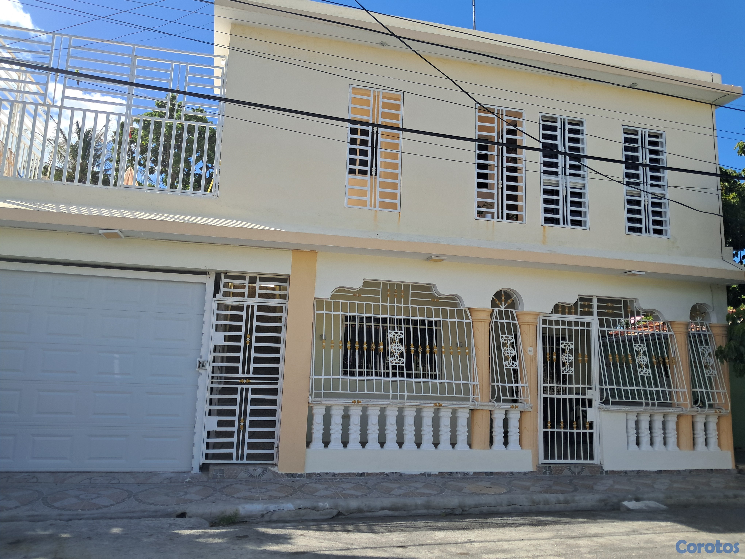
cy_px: 280
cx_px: 372
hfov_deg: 65.3
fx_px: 581
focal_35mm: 27
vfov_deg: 51.4
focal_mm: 4
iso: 50
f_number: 1.8
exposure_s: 1/481
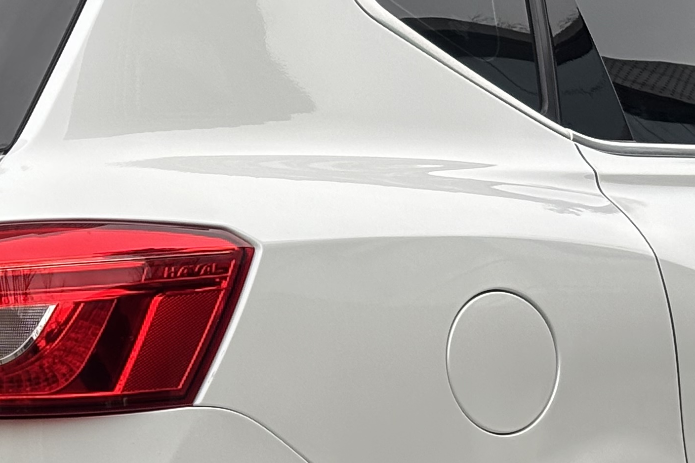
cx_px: -255
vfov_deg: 8.8
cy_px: 476
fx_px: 2992
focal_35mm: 155
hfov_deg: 12.7
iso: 32
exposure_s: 1/454
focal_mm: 5.96
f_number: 1.6
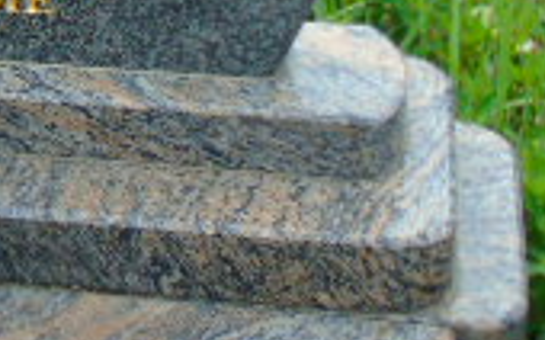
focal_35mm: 184
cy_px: -330
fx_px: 2731
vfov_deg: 6.9
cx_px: -365
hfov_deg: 10.8
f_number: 4.1
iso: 80
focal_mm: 8.2
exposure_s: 1/250
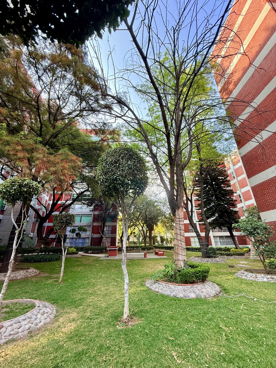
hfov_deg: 85.7
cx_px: 138
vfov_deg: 102.1
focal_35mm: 14
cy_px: 184
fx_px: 149
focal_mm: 2.22
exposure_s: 1/126
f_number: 2.2
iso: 64
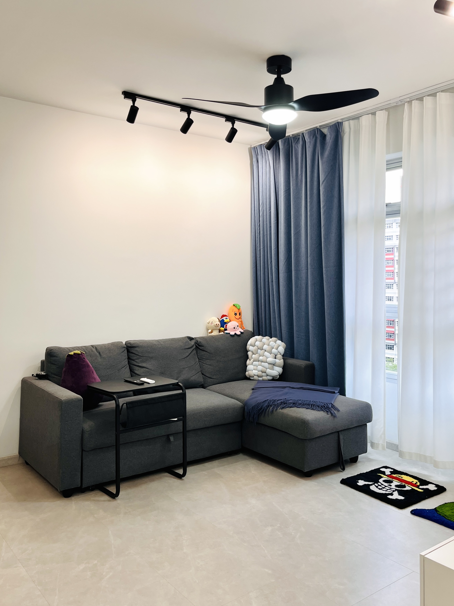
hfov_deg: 53.1
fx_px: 455
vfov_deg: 67.3
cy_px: 303
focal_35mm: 26
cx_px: 227
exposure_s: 1/100
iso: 40
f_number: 1.6
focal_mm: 5.1
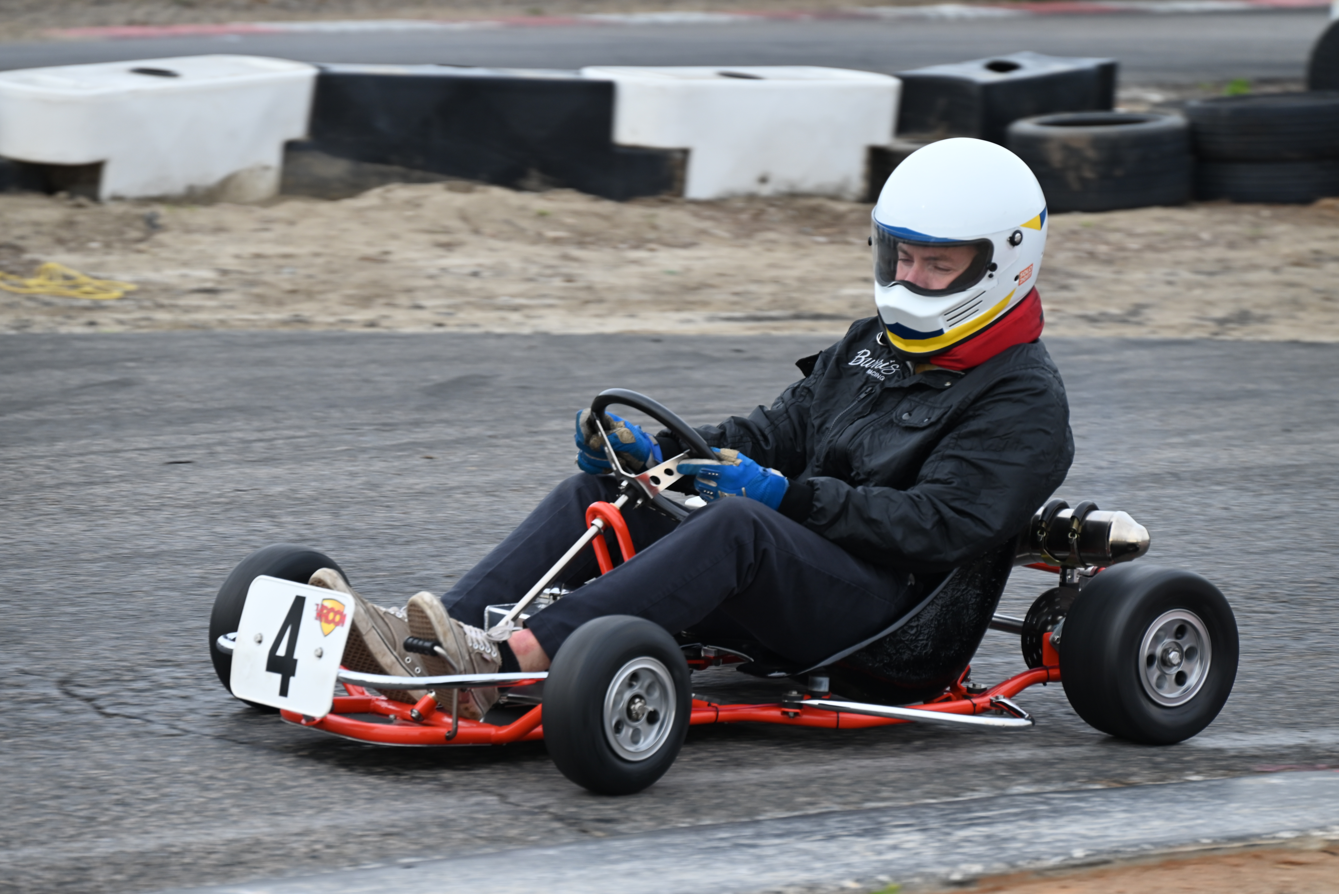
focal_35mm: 160
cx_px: 670
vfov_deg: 8.6
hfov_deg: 12.8
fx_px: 5953
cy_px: 447
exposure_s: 1/500
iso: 360
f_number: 6.3
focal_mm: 160
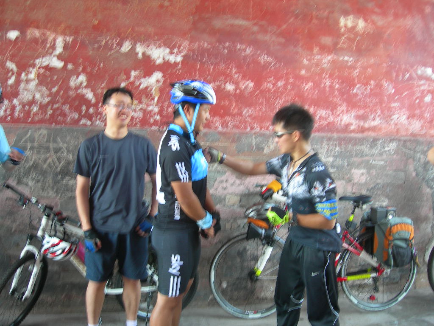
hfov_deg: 49.0
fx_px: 476
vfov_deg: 37.7
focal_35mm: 38
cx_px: 217
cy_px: 163
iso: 50
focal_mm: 7.8
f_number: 2.8
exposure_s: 1/27.1
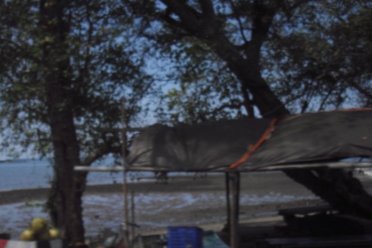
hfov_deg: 41.8
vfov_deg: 28.6
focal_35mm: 47
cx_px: 154
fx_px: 485
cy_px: 138
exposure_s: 1/400
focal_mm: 6.2
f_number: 2.8
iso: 100
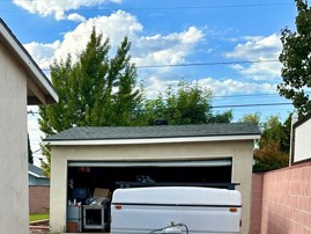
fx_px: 512
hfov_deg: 33.0
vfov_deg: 24.2
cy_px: 250
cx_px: 72
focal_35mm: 57
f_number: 1.78
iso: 80
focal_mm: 6.86
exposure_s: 1/1144
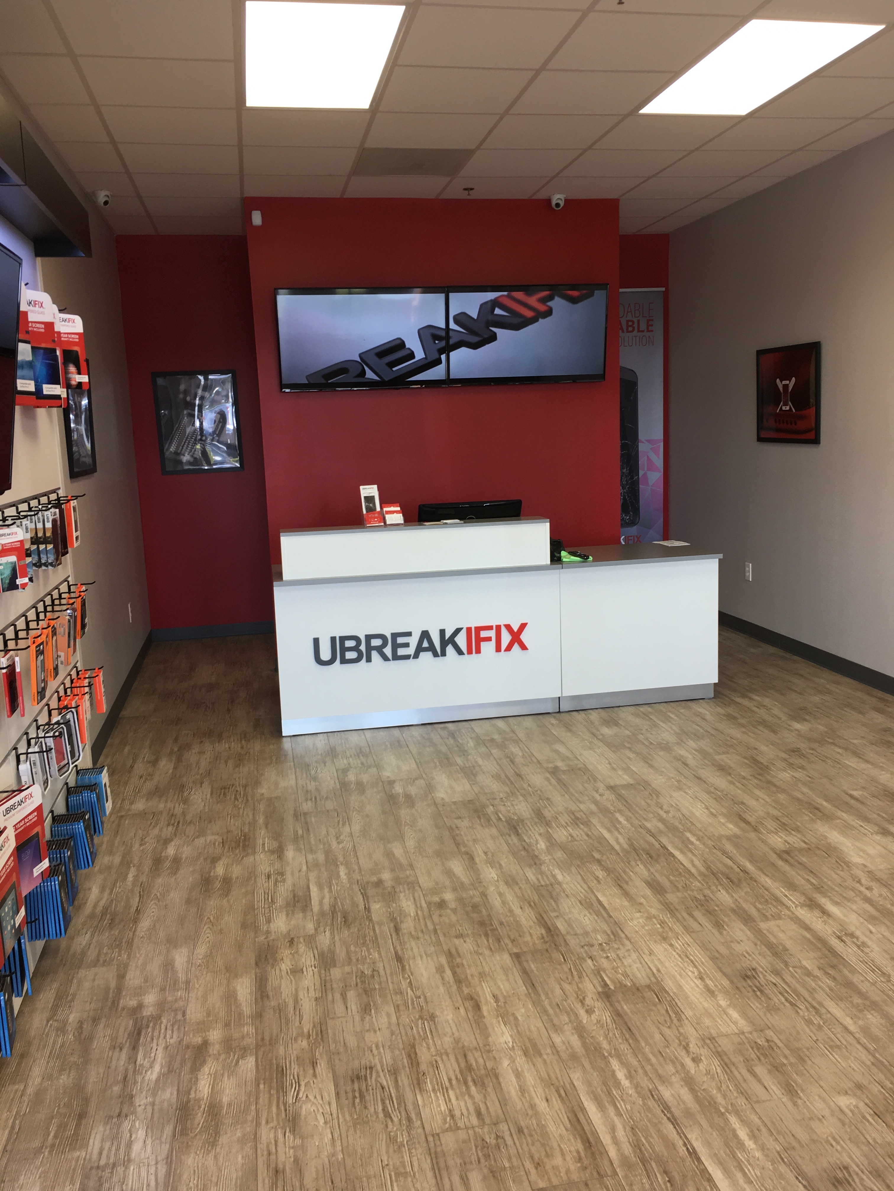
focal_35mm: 29
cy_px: 596
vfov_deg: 61.7
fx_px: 999
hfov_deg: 48.2
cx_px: 447
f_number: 2.2
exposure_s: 1/60
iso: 32
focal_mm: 4.15
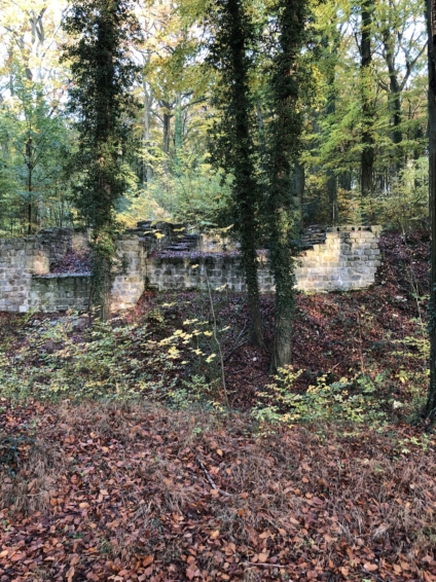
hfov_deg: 42.9
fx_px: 555
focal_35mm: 33
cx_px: 197
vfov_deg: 55.3
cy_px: 267
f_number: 1.8
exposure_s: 1/20
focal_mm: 4
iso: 40
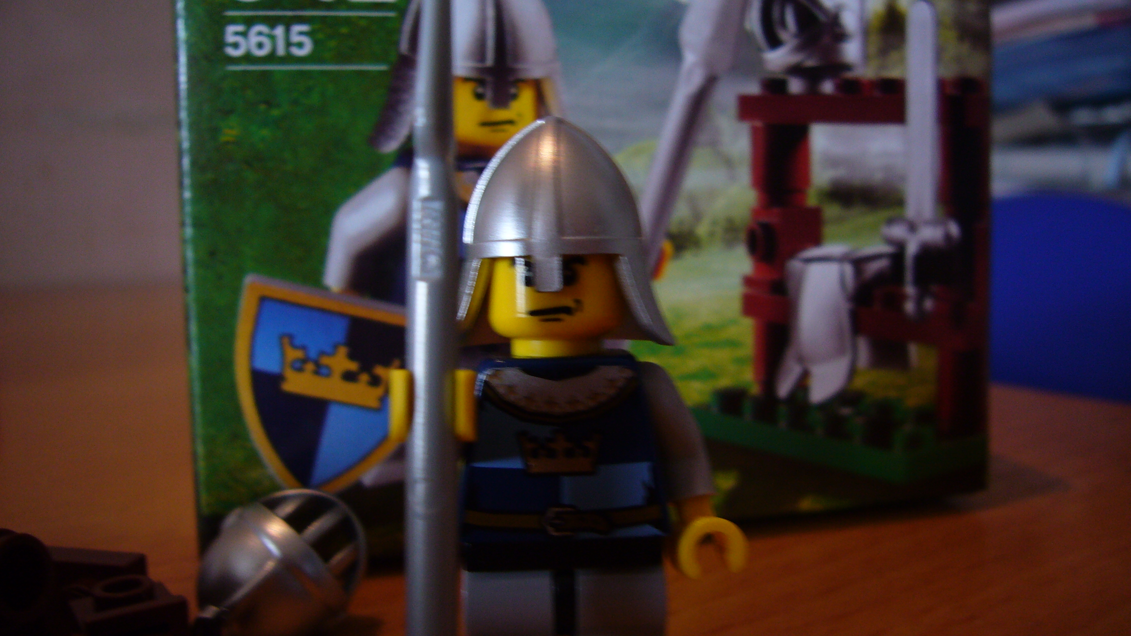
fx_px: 930
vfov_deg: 37.8
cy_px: 337
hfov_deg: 62.6
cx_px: 571
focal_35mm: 31
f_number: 2.8
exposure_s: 1/8
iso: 100
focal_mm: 4.6
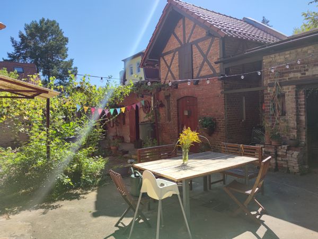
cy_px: 120
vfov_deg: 56.8
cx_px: 159
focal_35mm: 24
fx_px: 220
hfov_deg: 71.6
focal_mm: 6.72
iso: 50
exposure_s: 1/2693
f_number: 1.69
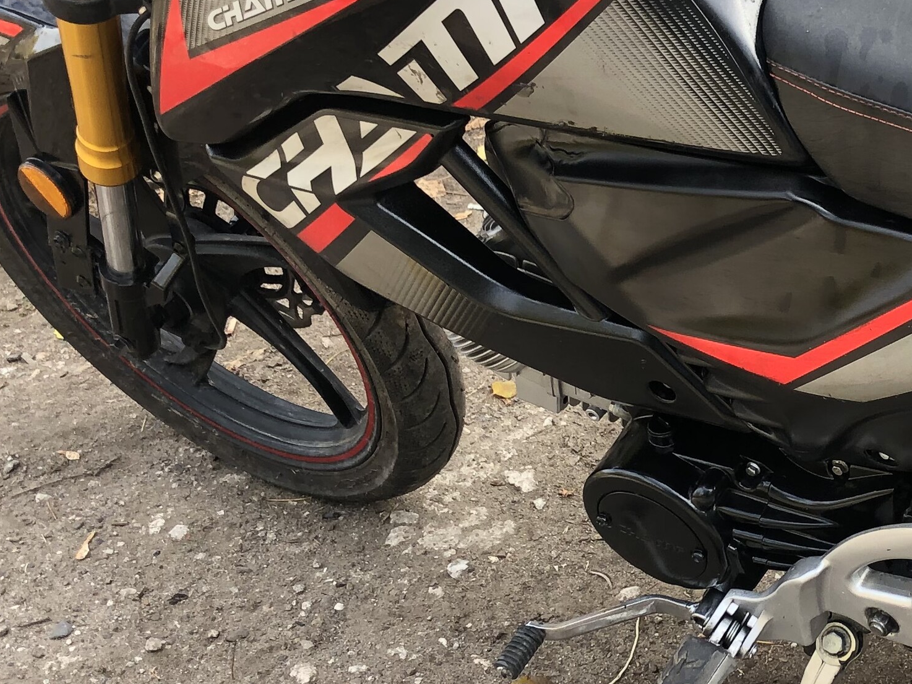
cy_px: 389
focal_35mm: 76
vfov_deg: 19.4
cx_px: 874
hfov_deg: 24.7
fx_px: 2002
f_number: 1.8
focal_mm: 4
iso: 20
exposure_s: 1/226
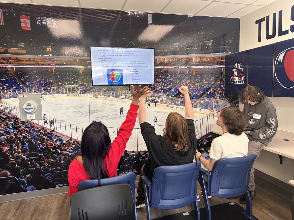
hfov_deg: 71.6
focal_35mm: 24
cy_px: 110
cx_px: 147
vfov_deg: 56.8
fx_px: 204
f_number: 1.78
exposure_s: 1/120
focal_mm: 6.86
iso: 160
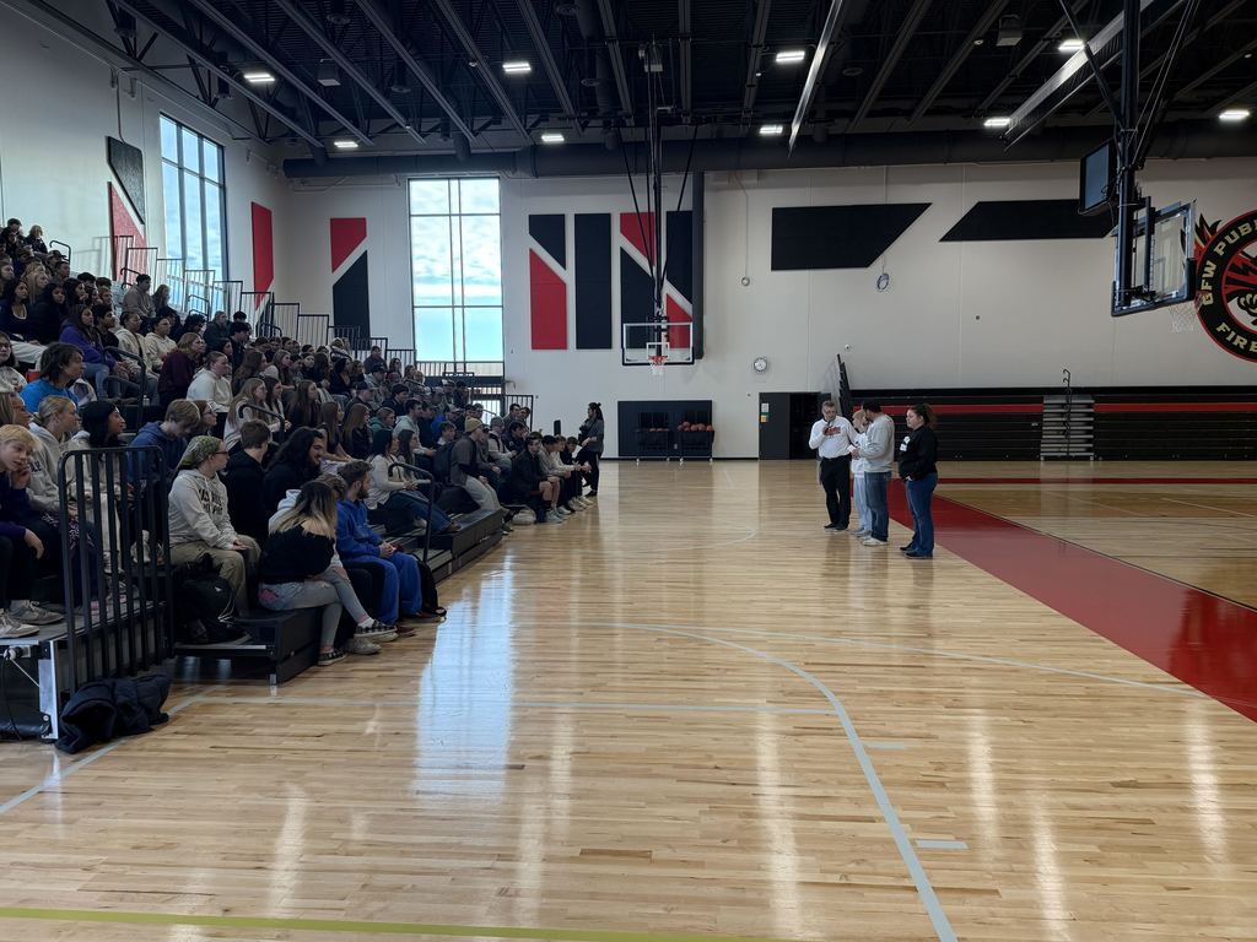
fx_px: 872
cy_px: 471
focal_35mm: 24
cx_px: 628
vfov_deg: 56.8
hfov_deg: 71.6
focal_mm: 6.76
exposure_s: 1/230
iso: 160
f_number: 1.78
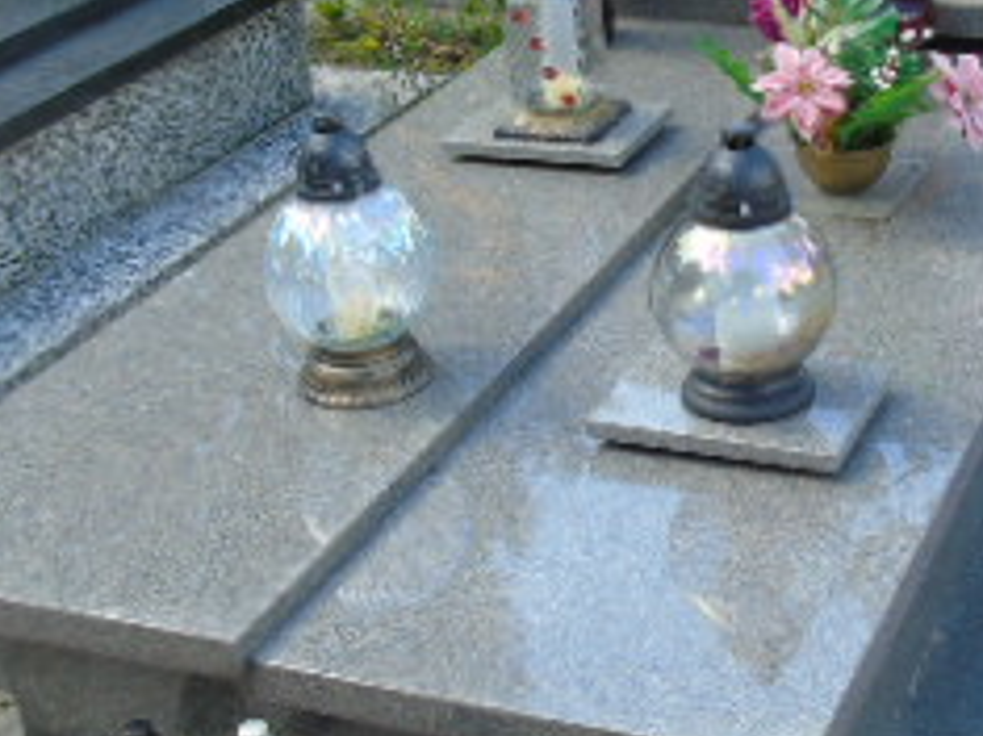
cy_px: 251
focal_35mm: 68
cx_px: 732
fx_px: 1930
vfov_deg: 21.5
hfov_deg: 28.2
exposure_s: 1/125
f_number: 3.4
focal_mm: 4.4
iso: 80
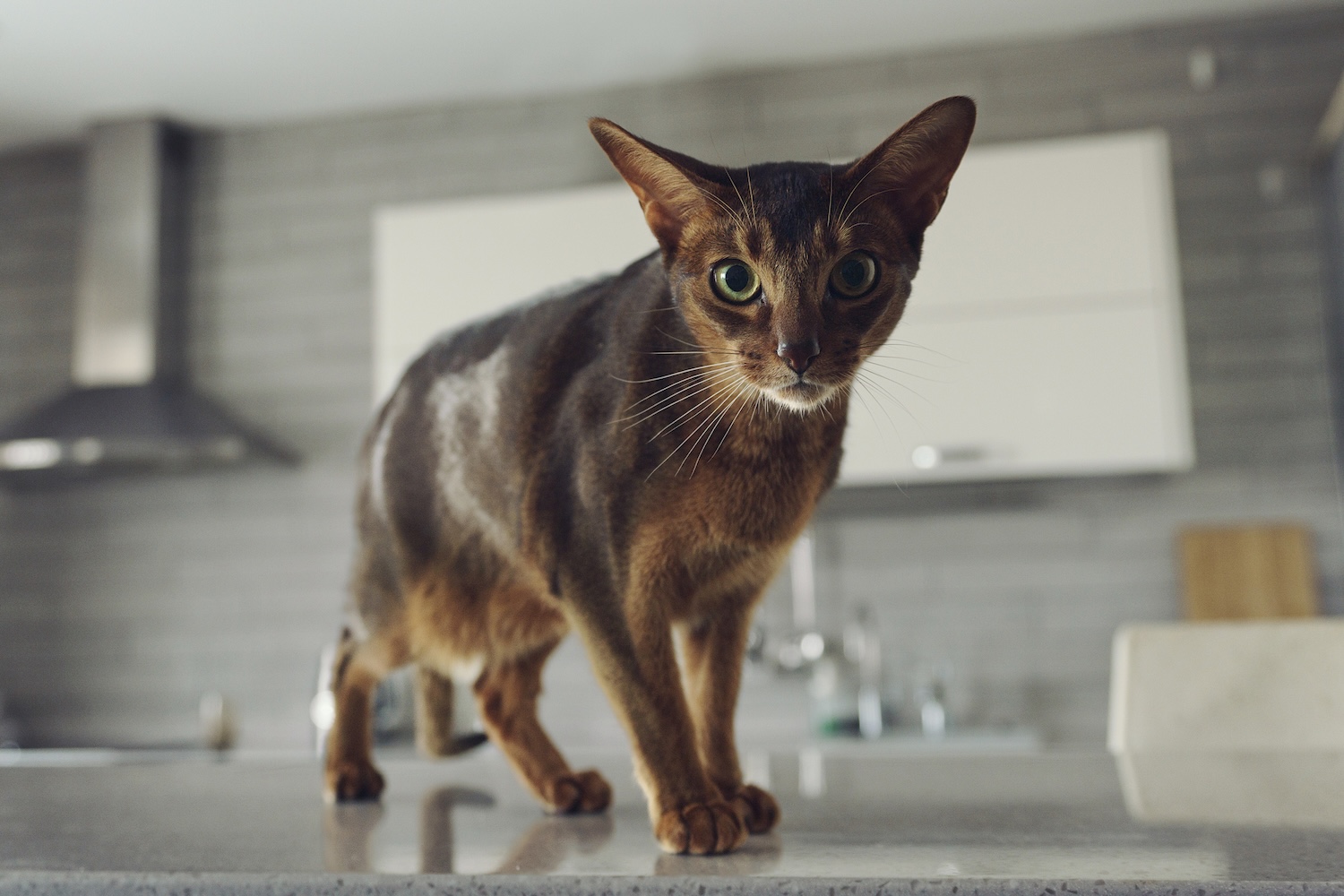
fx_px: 1045
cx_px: 672
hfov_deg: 65.5
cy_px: 448
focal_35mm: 28
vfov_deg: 46.4
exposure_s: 1/250
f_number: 3.2
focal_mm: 28
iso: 500
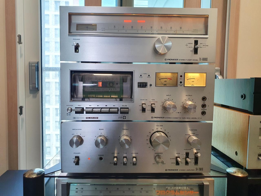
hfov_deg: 67.3
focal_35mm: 26
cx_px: 130
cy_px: 98
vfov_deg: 53.1
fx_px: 196
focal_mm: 4.32
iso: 200
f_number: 2.4
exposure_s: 1/120
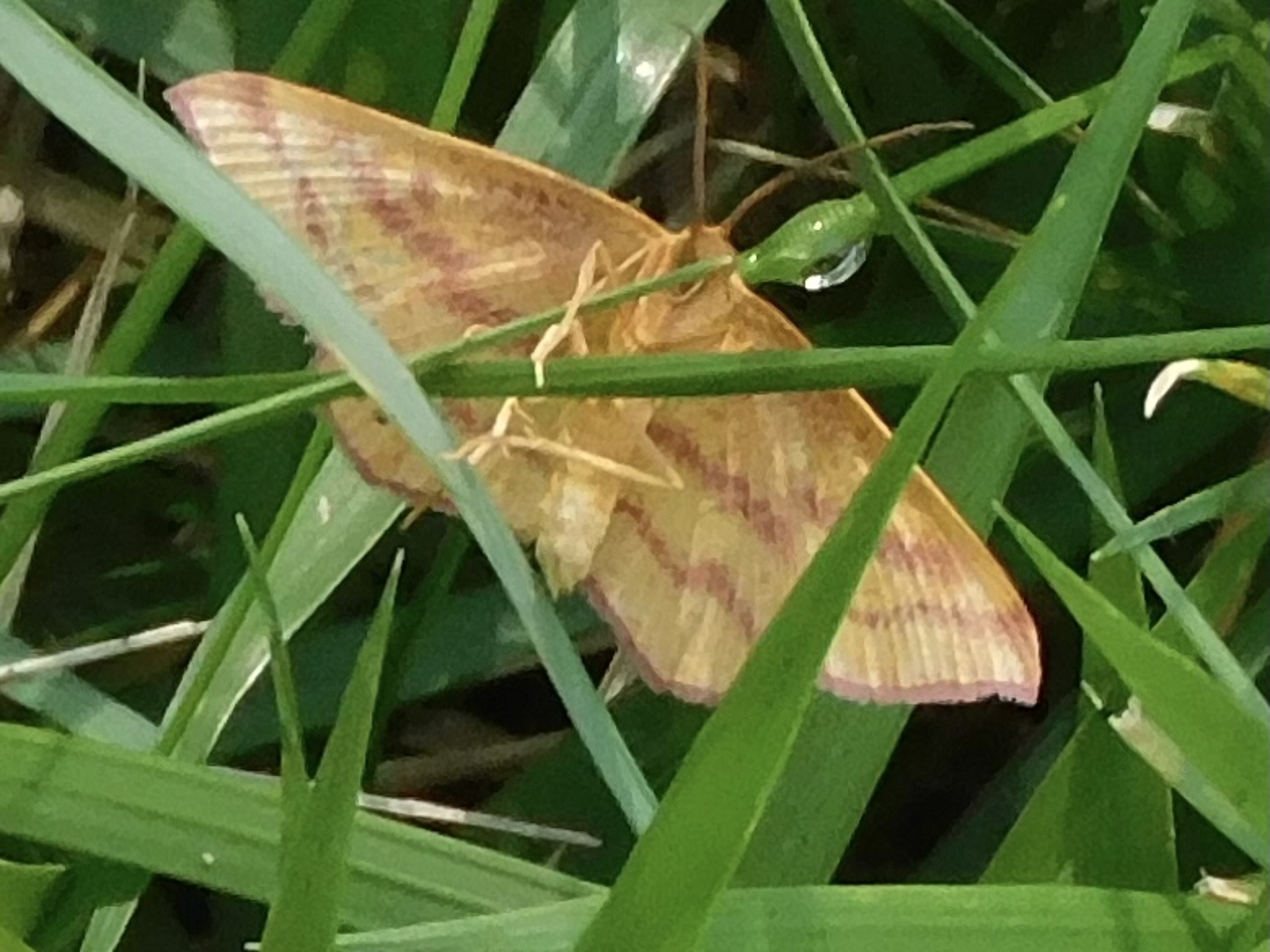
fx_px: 11005
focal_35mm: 300
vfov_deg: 5.0
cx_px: 635
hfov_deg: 6.6
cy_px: 476
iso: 280
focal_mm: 53.7
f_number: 5.5
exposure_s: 1/250
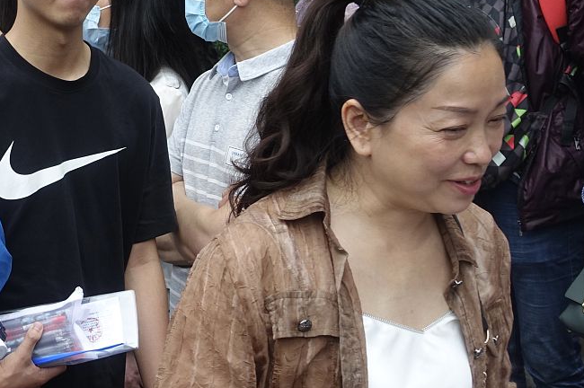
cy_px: 122
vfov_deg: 18.8
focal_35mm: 72
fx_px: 1167
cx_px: 49
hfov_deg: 27.0
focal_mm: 14.3
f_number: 4
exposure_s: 1/250
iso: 250
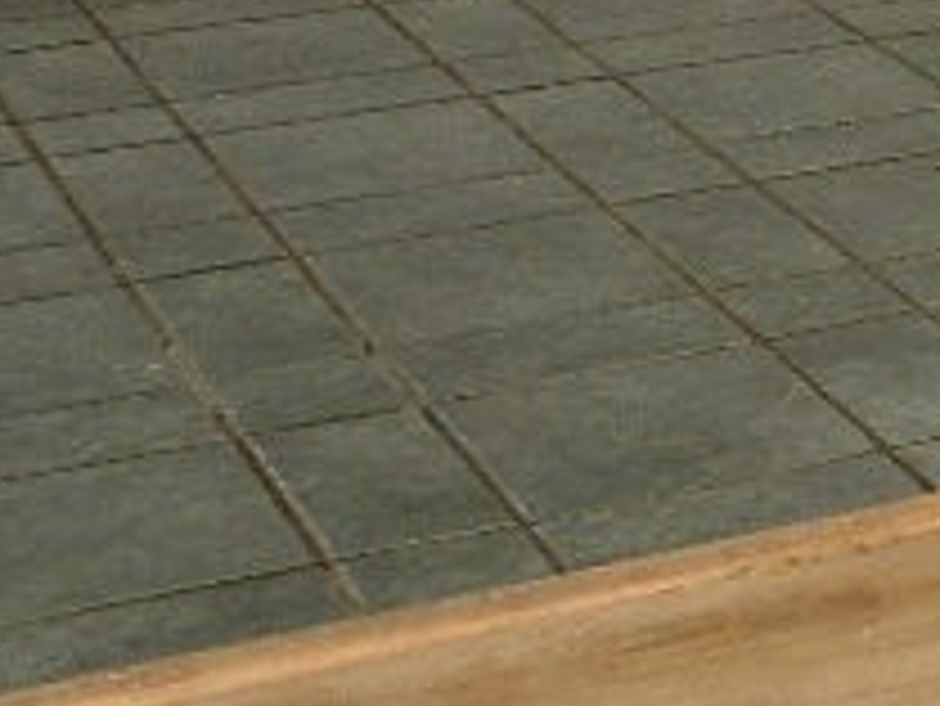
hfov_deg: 13.1
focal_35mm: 132
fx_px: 3587
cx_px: 1835
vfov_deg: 10.2
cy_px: -787
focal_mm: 4.7
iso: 72
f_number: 2.8
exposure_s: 1/30
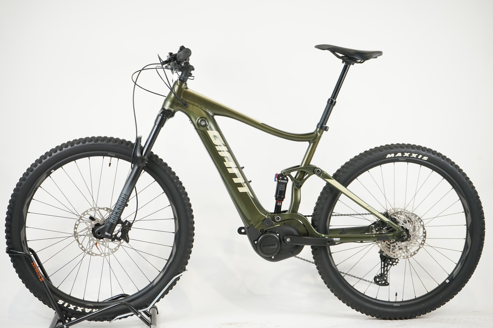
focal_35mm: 59
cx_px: 246
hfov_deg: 33.9
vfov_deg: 23.0
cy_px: 164
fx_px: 808
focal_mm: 59
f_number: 5.6
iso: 2500
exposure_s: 1/200
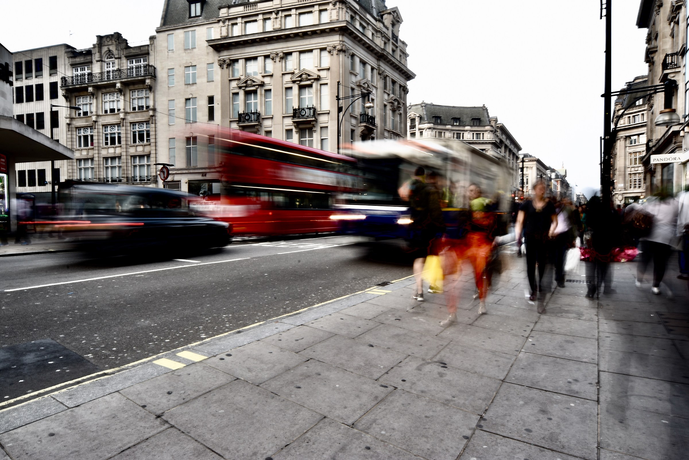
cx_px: 344
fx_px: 373
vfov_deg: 63.2
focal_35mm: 20
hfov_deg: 85.4
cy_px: 230
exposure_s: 1.5
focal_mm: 13
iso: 100
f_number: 22
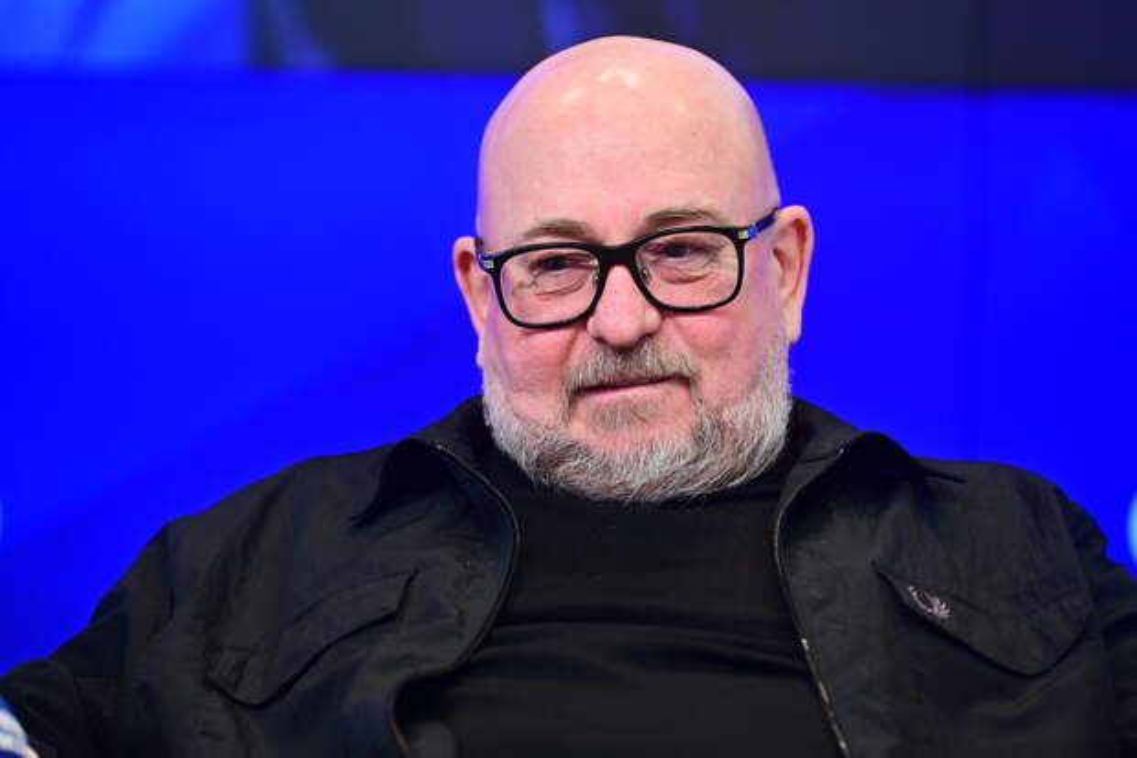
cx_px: 568
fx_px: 9472
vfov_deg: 4.6
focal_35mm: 300
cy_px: 379
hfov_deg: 6.9
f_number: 4
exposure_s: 1/160
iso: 1600
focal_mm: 300
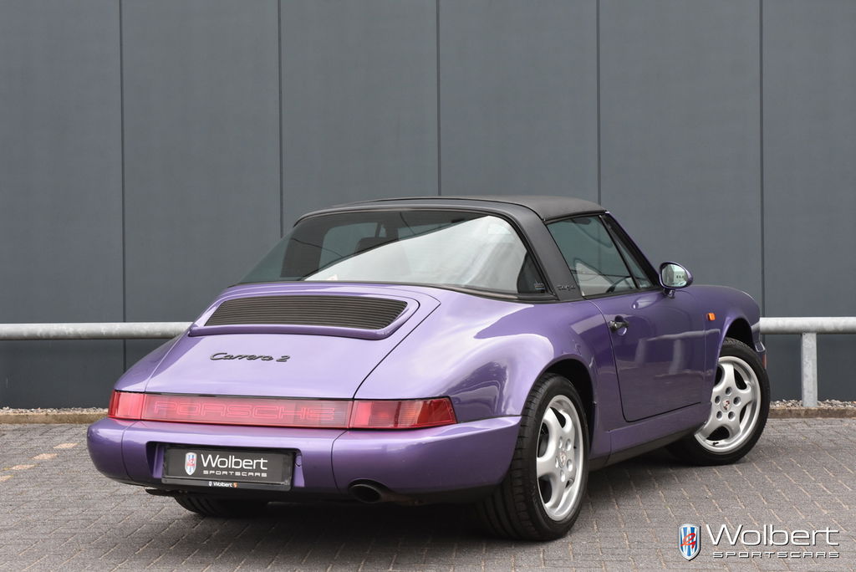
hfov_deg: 27.0
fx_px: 1784
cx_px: 428
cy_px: 286
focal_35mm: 75
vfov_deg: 18.2
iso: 800
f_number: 8
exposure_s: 1/250
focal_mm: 50
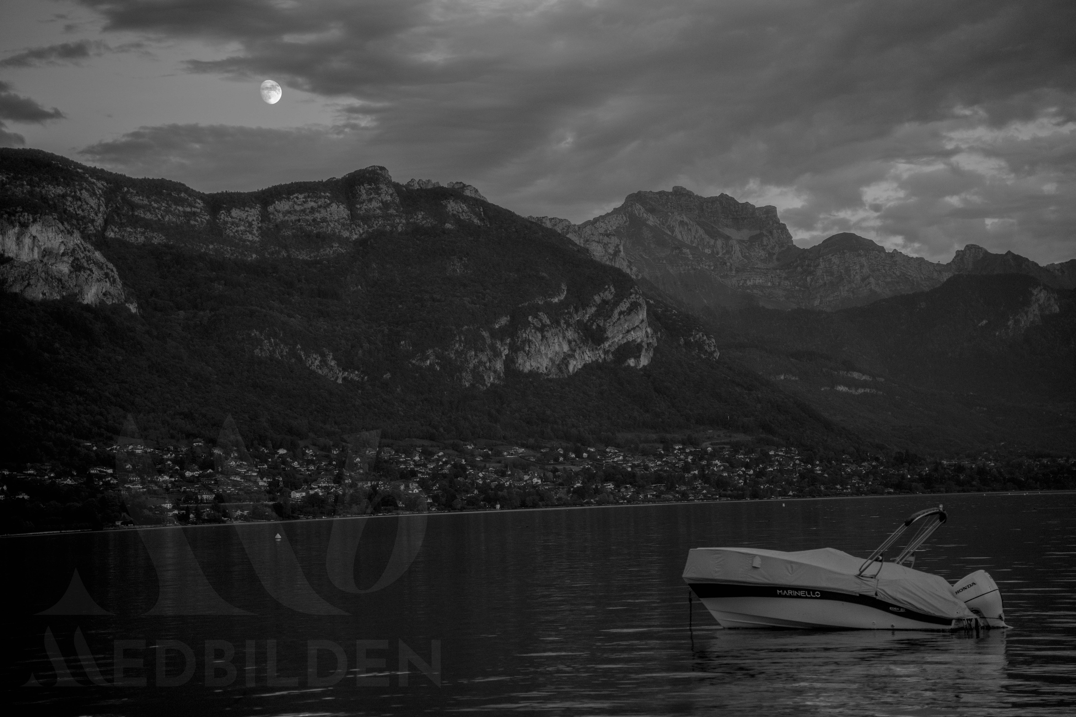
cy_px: 358
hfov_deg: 24.4
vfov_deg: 16.4
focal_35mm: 83
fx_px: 2493
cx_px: 538
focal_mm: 83.4
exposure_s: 1/2500
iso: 400
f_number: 2.8
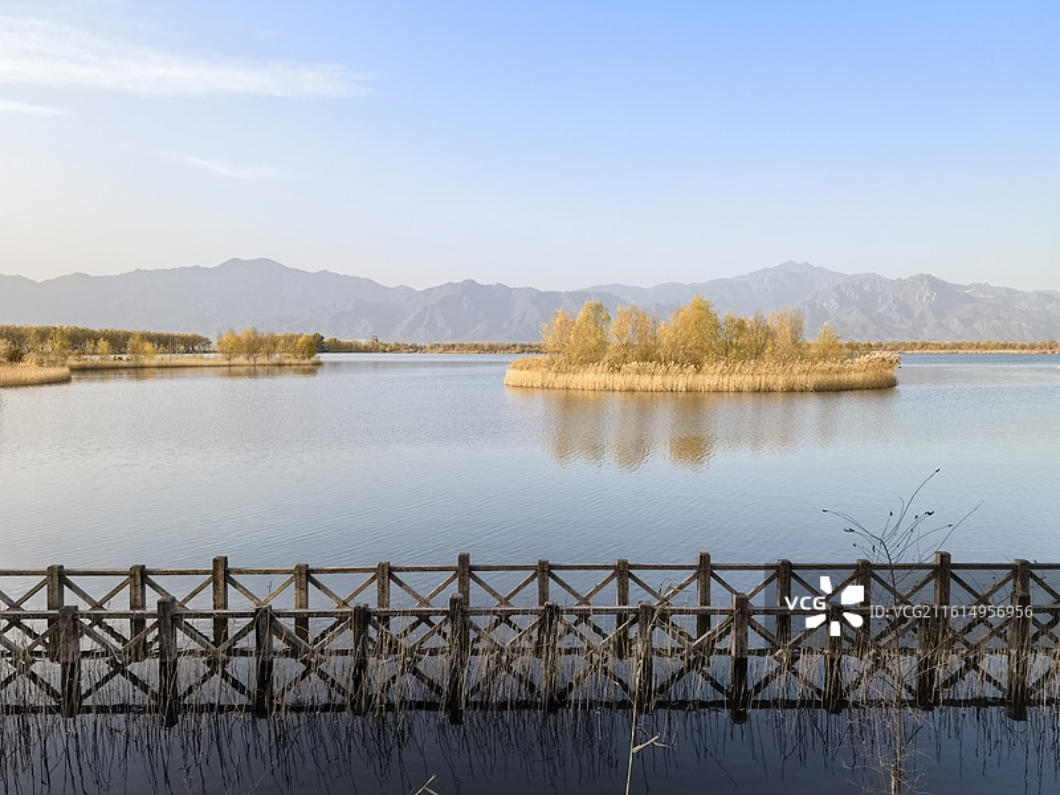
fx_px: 857
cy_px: 398
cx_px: 530
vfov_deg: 49.7
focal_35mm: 28
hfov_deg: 63.4
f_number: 2
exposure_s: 1/925
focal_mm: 5.75
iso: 50
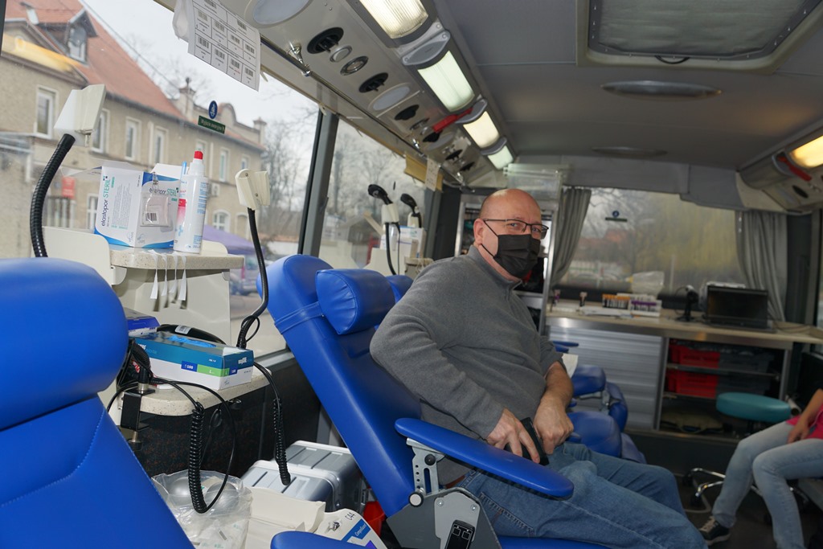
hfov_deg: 57.2
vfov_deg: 40.0
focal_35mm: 33
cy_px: 274
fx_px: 754
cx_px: 412
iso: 100
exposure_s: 1/160
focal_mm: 22
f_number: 4
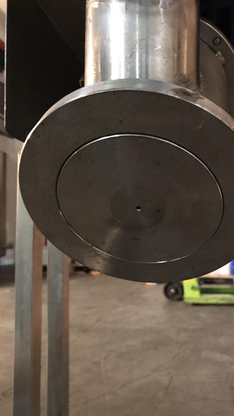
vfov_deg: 62.6
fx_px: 342
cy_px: 209
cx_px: 144
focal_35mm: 31
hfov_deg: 37.6
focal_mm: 4
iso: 125
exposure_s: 1/4
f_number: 1.8
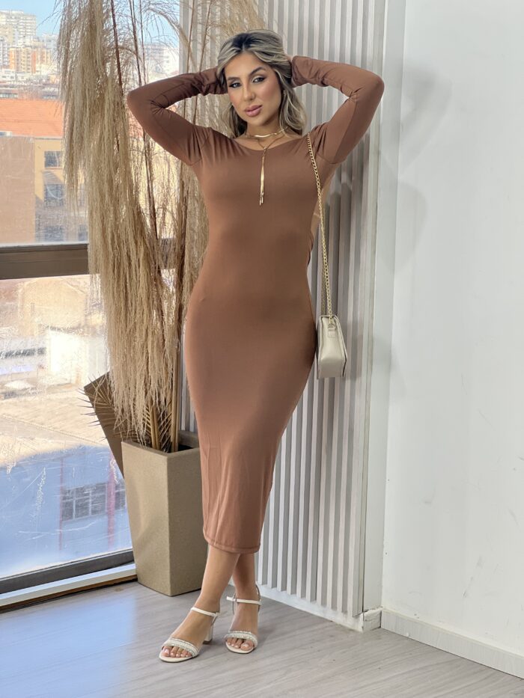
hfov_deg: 19.1
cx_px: 262
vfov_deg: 25.3
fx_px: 1554
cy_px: 349
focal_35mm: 77
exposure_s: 1/120
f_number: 2.8
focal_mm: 9
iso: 64
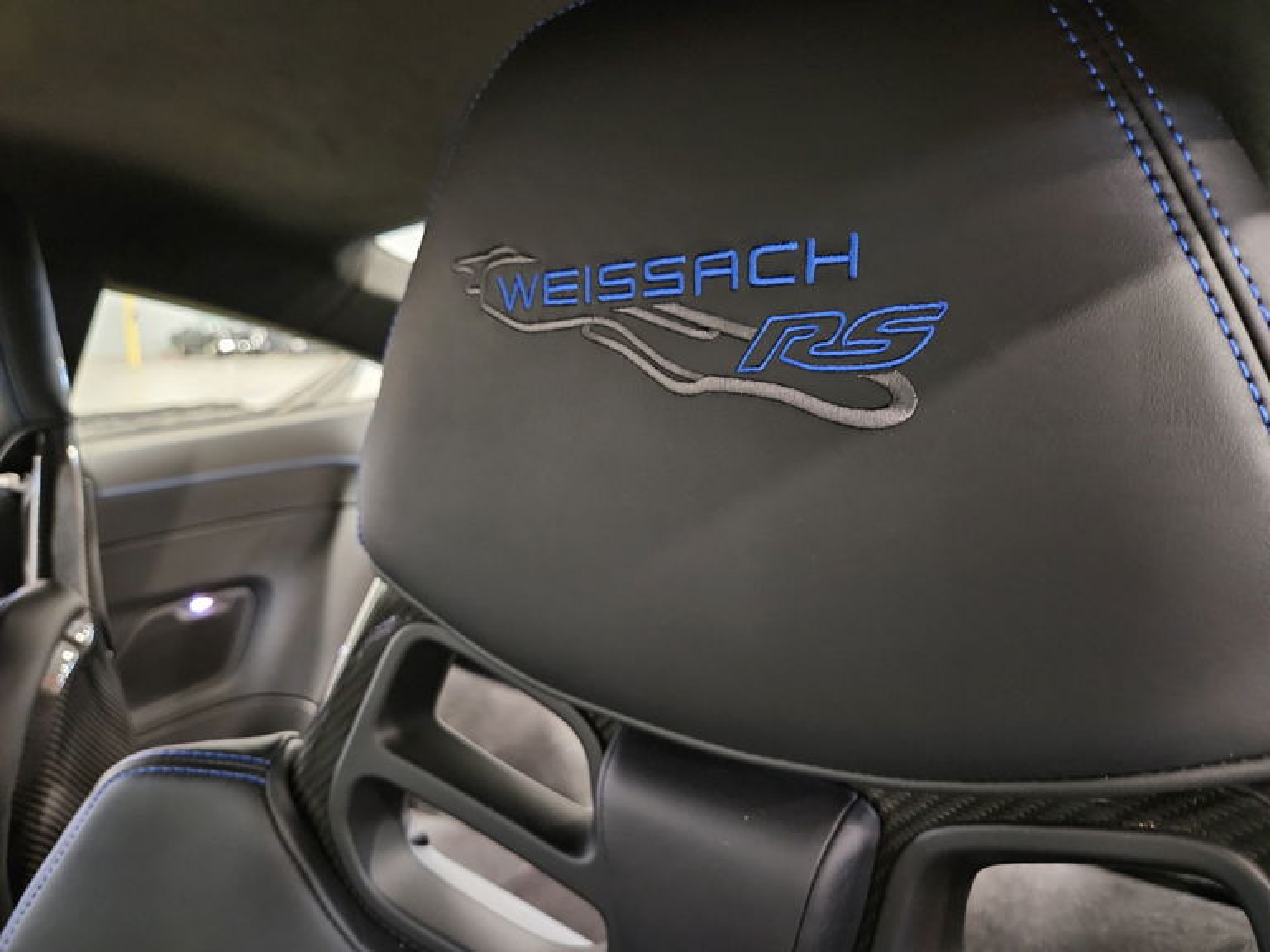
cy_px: 476
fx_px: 844
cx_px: 635
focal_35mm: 23
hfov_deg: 73.9
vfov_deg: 58.9
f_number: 1.8
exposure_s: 1/15
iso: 1250
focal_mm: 5.4
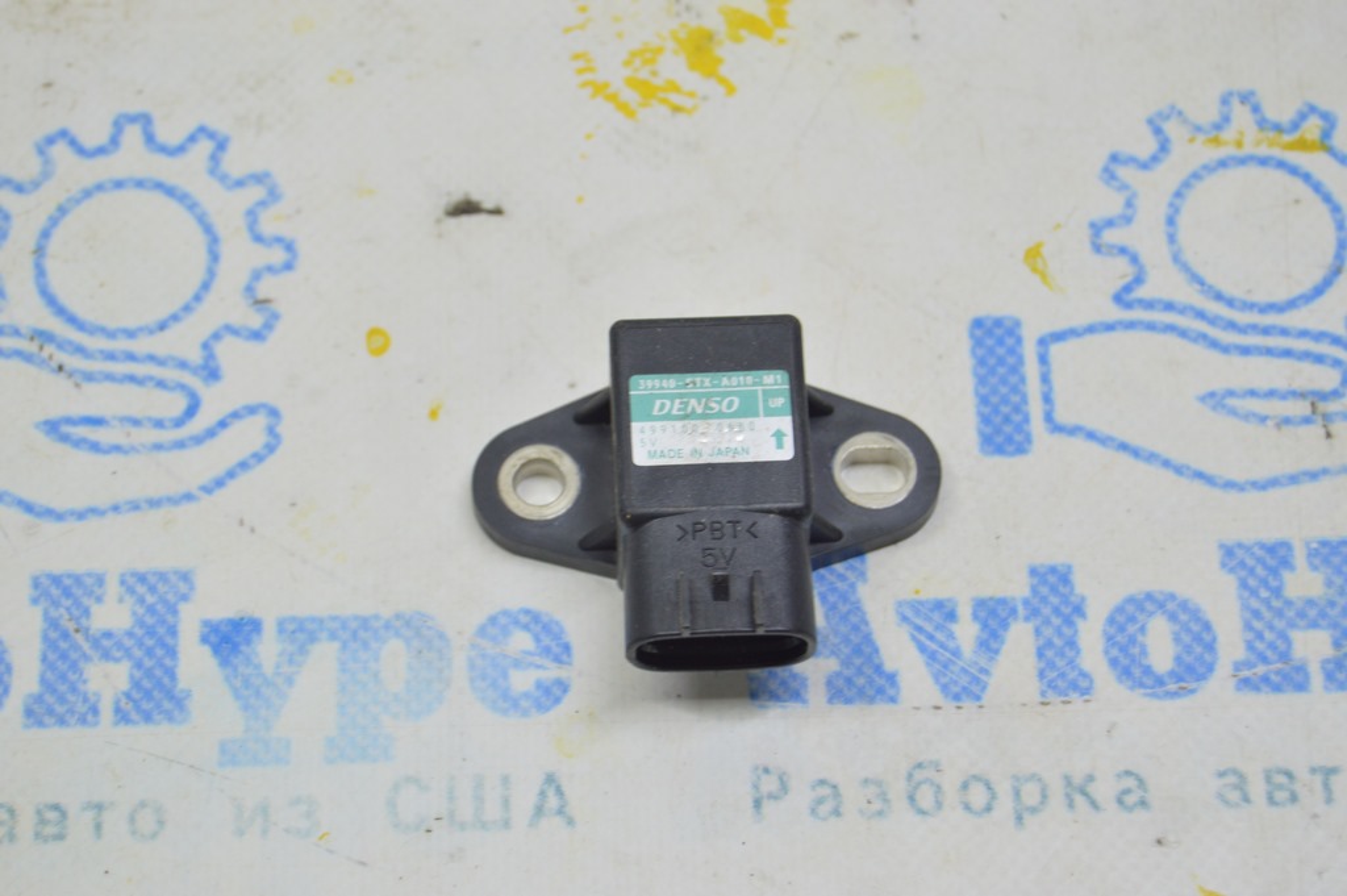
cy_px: 448
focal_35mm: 82
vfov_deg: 16.5
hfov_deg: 24.6
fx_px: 3084
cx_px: 674
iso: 400
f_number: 5.6
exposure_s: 1/20
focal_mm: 55
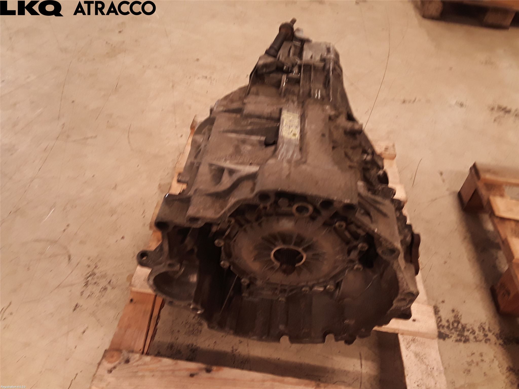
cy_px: 194
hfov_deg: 63.4
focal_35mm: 28
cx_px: 260
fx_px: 420
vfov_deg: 49.7
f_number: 1.9
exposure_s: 1/33
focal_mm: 2.91
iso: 100
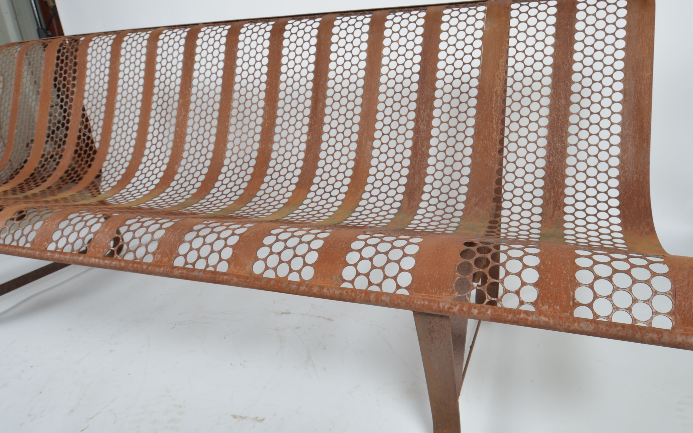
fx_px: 426
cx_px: 392
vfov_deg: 53.8
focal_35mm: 23
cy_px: 211
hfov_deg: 77.8
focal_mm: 13
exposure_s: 1/125
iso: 100
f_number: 11
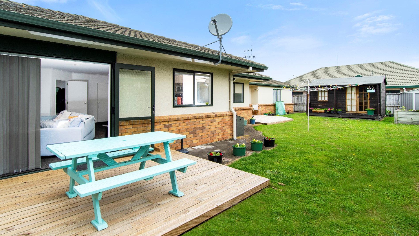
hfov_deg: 89.6
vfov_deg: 58.1
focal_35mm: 19
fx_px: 211
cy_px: 99
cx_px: 209
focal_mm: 12
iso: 250
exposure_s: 1/320
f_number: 7.1
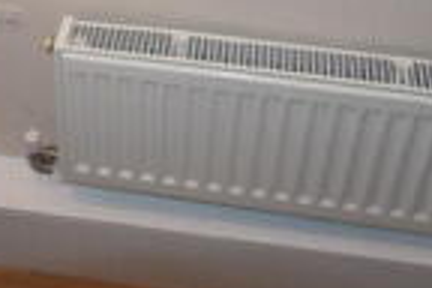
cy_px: -124
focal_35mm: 75
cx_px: 124
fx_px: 903
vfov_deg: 16.7
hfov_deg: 26.6
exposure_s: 1/80
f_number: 4.5
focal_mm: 11
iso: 800
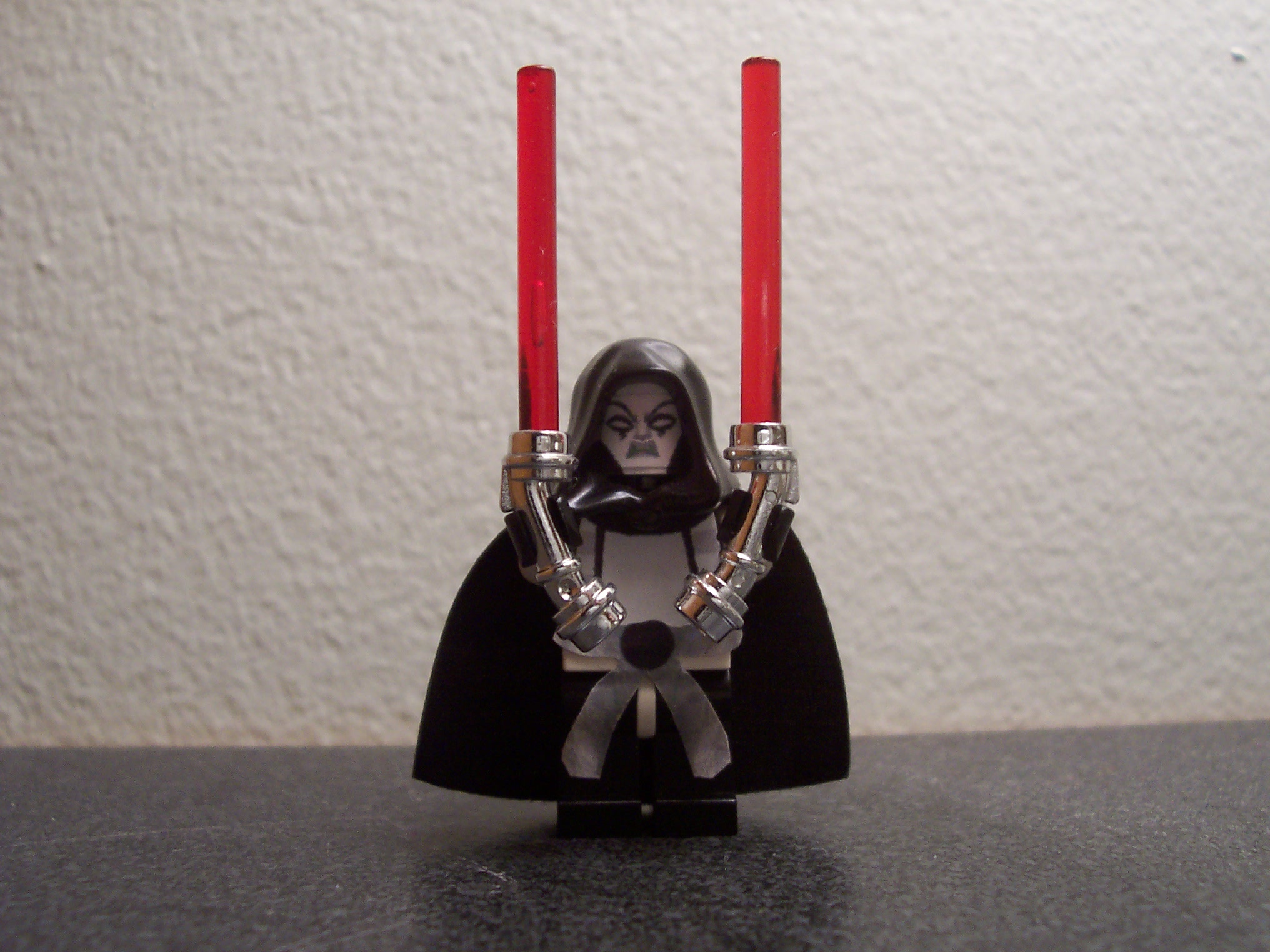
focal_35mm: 37
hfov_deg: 50.1
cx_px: 635
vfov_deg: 38.7
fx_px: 1357
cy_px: 476
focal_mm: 5.6
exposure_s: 1/30
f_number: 2.8
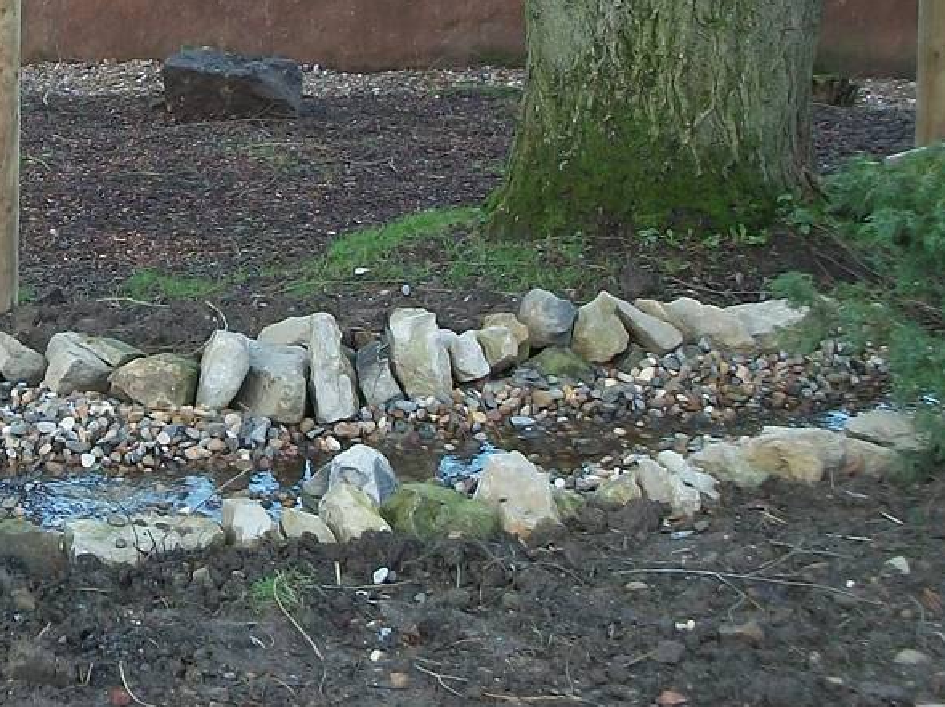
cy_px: 83
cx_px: 43
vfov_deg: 16.7
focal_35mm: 87
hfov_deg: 21.8
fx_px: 2374
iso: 80
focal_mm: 5.7
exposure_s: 1/60
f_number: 2.9
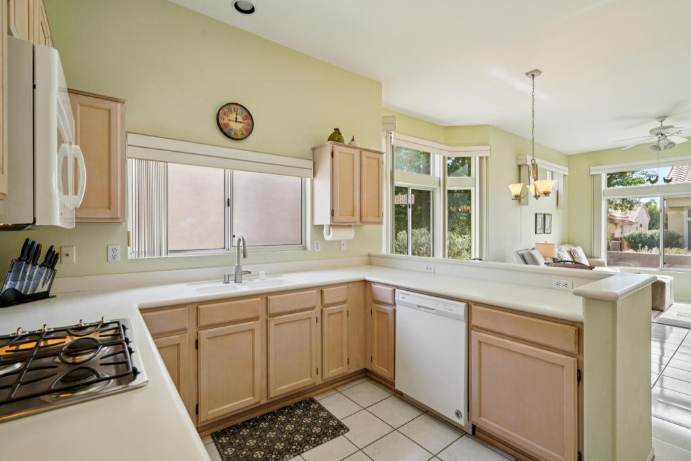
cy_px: 230
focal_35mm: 16
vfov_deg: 73.8
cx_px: 346
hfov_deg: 96.7
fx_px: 307
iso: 200
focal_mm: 16
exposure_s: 1/30
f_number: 8
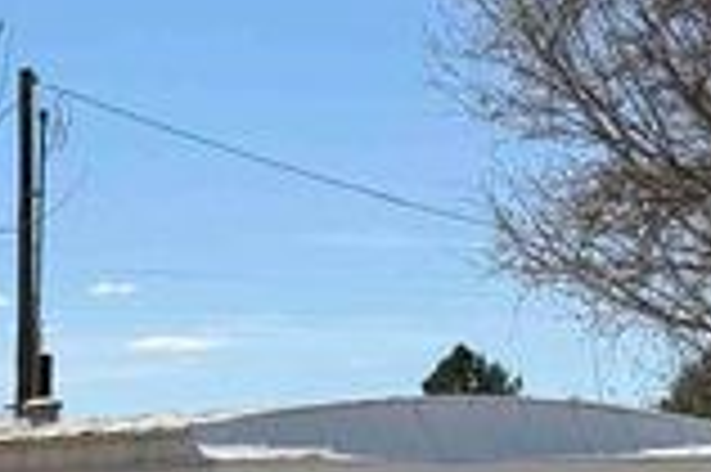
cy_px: 393
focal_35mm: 158
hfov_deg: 12.4
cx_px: -324
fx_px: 3117
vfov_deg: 8.6
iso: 64
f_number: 1.78
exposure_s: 1/6536
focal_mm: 6.76
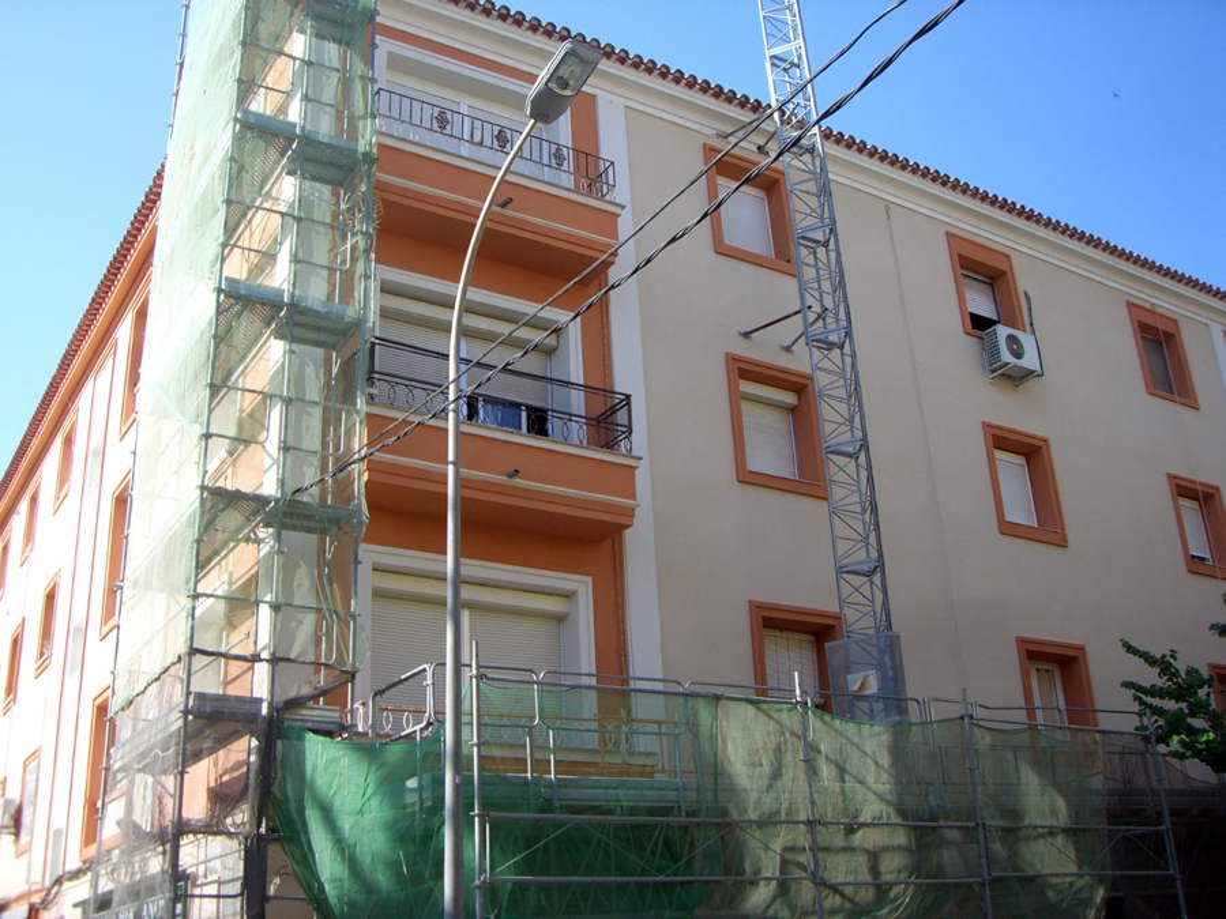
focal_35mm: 38
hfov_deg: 49.0
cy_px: 460
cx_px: 613
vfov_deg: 37.7
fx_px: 1346
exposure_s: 1/250
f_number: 4.3
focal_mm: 6.2
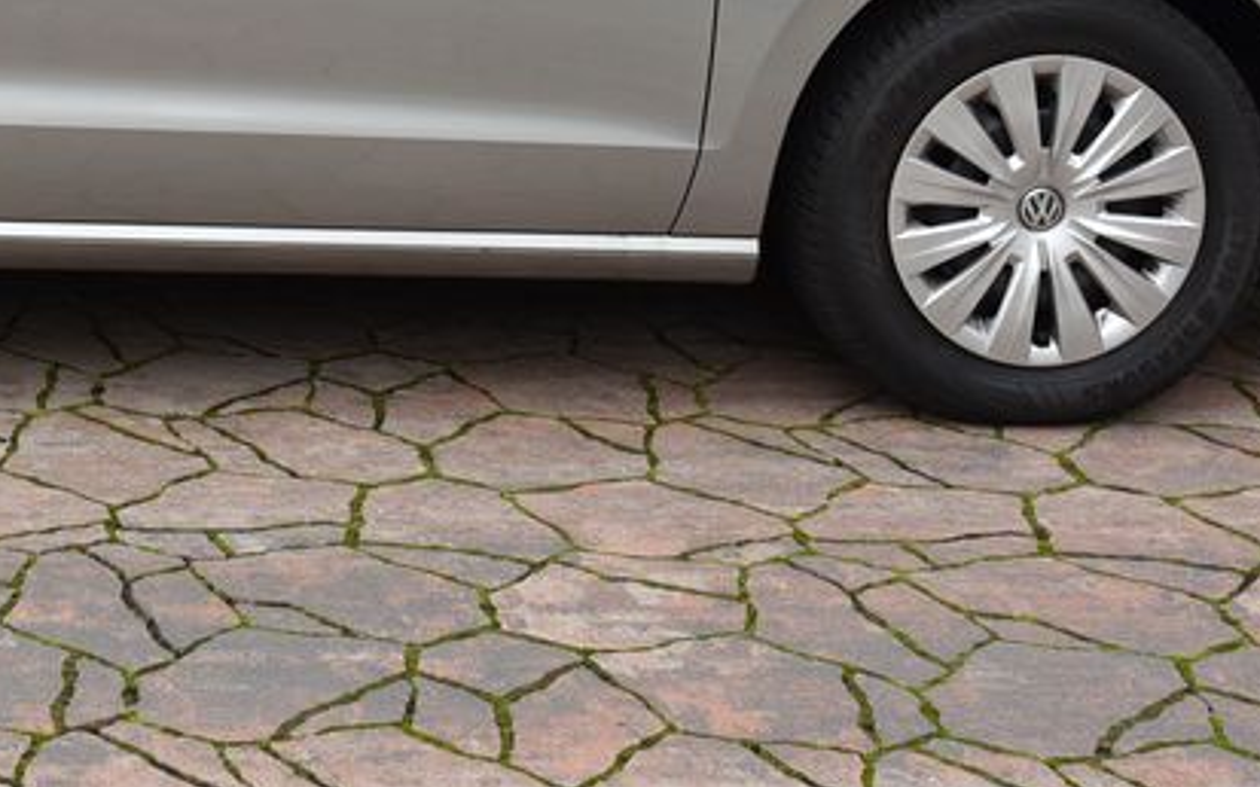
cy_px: -159
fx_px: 2781
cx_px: 12
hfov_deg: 24.4
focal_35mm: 81
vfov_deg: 15.5
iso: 500
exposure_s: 1/250
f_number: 8
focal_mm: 32
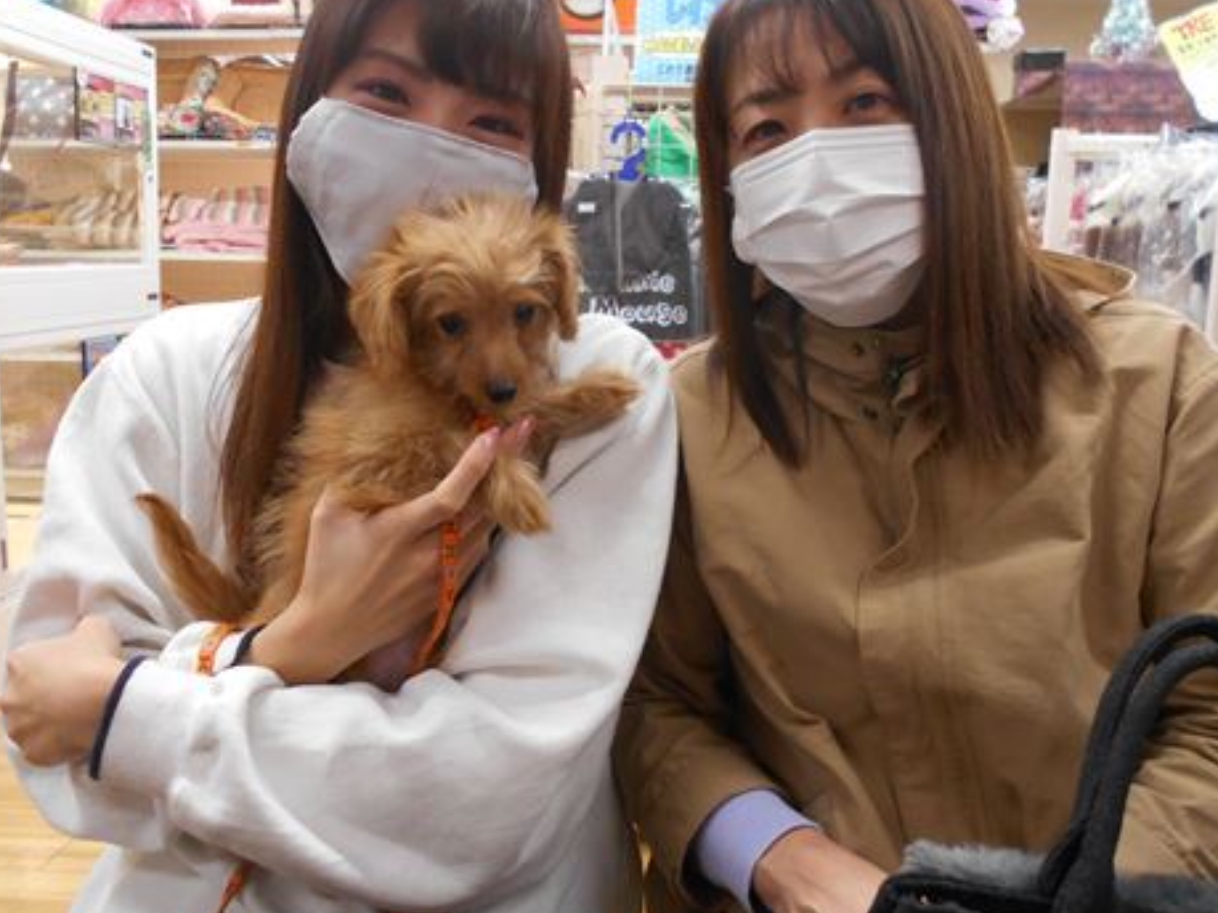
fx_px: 1196
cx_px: 634
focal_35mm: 34
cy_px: 441
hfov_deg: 54.0
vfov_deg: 41.8
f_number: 3.2
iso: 250
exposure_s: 1/30
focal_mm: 4.6
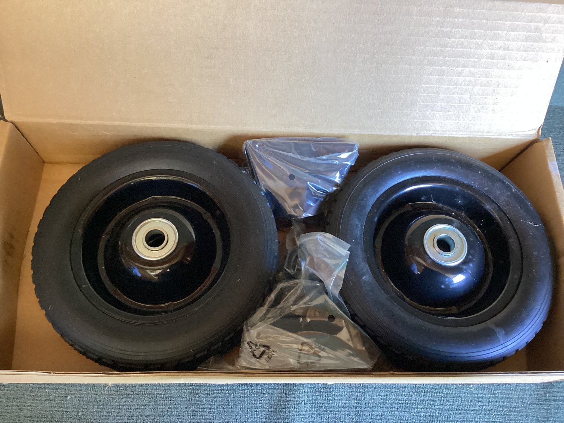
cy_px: 212
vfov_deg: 45.4
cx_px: 282
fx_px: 505
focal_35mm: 31
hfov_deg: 58.3
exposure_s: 1/60
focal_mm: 3.3
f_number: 2.4
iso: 400
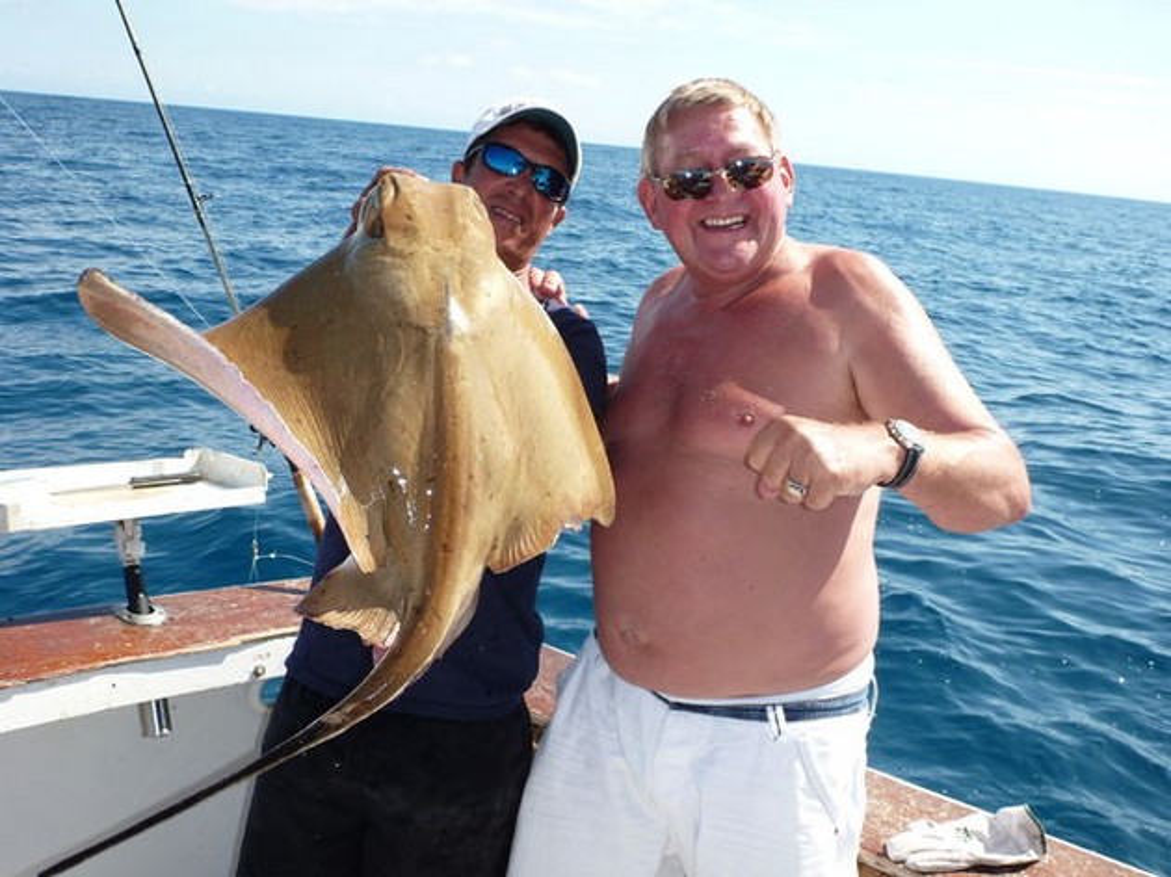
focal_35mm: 36
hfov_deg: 51.4
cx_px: 586
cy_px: 438
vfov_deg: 39.6
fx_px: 1217
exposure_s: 1/400
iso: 100
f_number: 3.9
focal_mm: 6.4
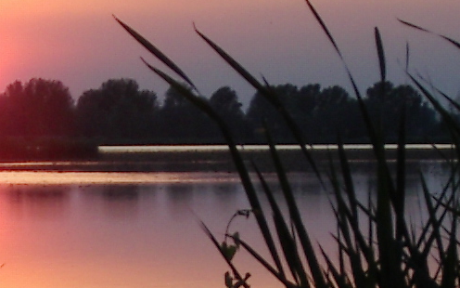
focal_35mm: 301
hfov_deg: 6.9
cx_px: -11
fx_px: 3773
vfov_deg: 4.3
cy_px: 464
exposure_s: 1/125
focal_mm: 13.3
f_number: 4.2
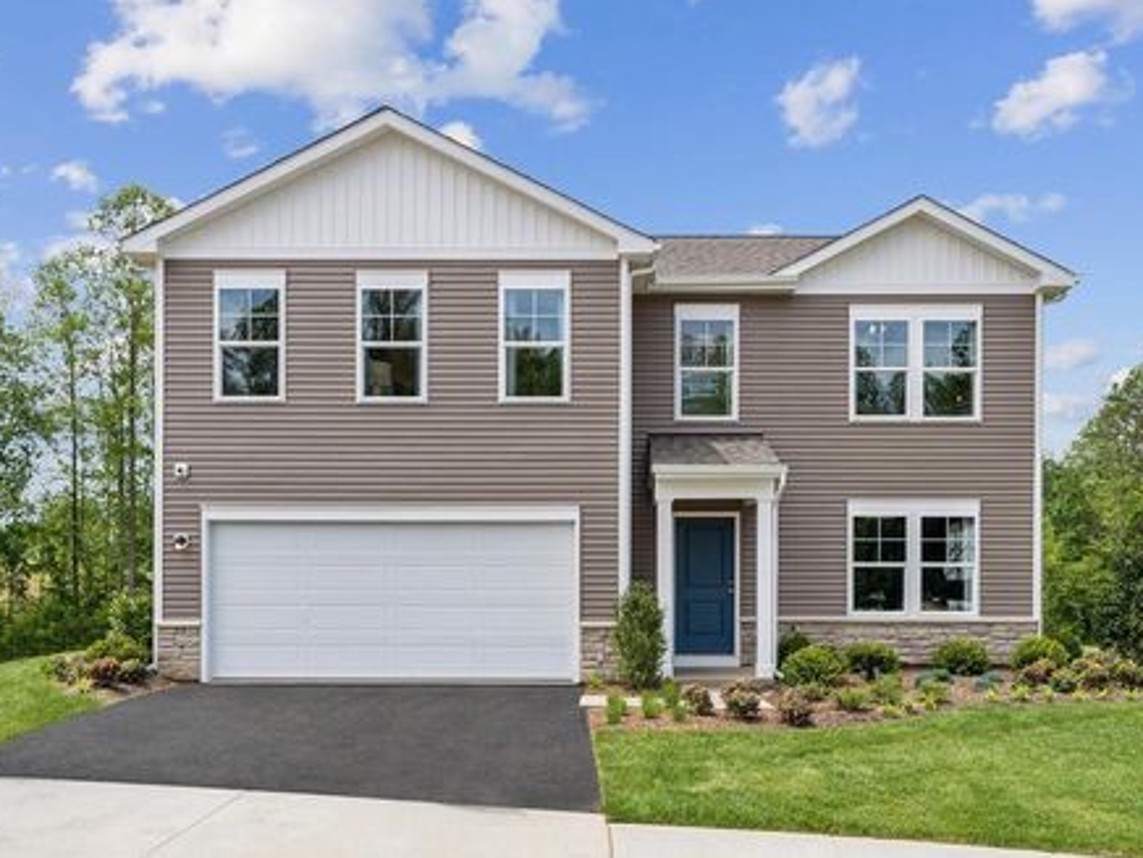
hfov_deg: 56.7
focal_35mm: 32
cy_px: 424
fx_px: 1057
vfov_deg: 44.2
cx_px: 616
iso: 200
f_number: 9
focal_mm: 29
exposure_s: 1/250
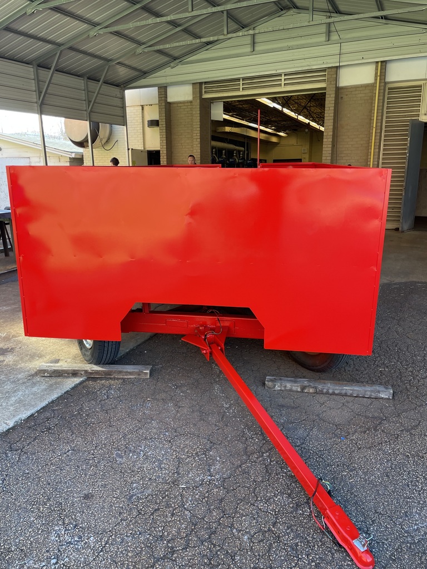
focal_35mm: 26
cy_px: 284
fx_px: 428
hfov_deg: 53.1
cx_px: 214
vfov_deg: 67.3
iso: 32
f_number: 1.6
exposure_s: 1/121
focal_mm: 4.2
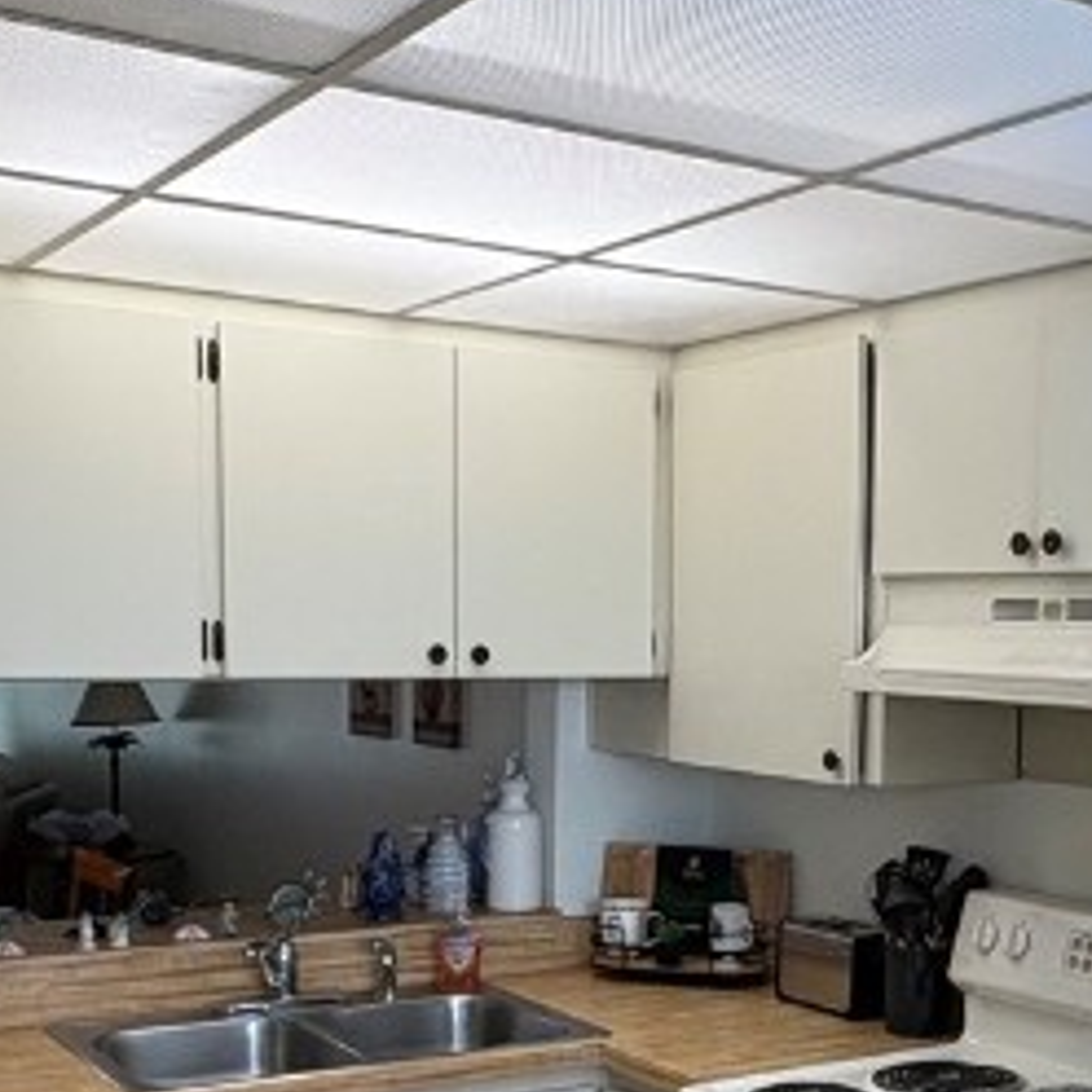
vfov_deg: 32.6
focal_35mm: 51
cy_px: 850
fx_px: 1820
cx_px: 753
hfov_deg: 33.0
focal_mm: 2.22
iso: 160
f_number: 2.2
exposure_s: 1/120
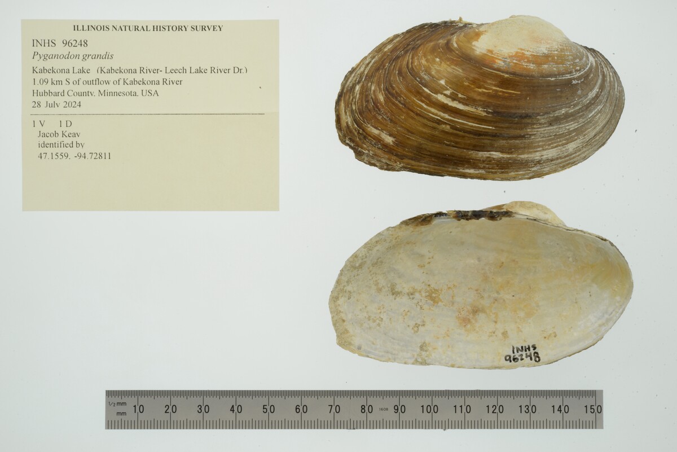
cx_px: 338
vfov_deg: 22.6
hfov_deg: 33.4
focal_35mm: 60
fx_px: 1129
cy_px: 226
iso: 100
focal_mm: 60
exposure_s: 1/10
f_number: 32
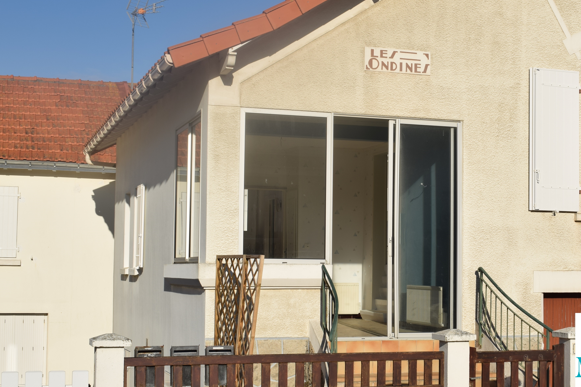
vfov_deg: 20.9
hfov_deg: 30.8
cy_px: 205
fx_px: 1049
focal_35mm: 65
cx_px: 365
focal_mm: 32
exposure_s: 1/200
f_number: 16
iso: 100
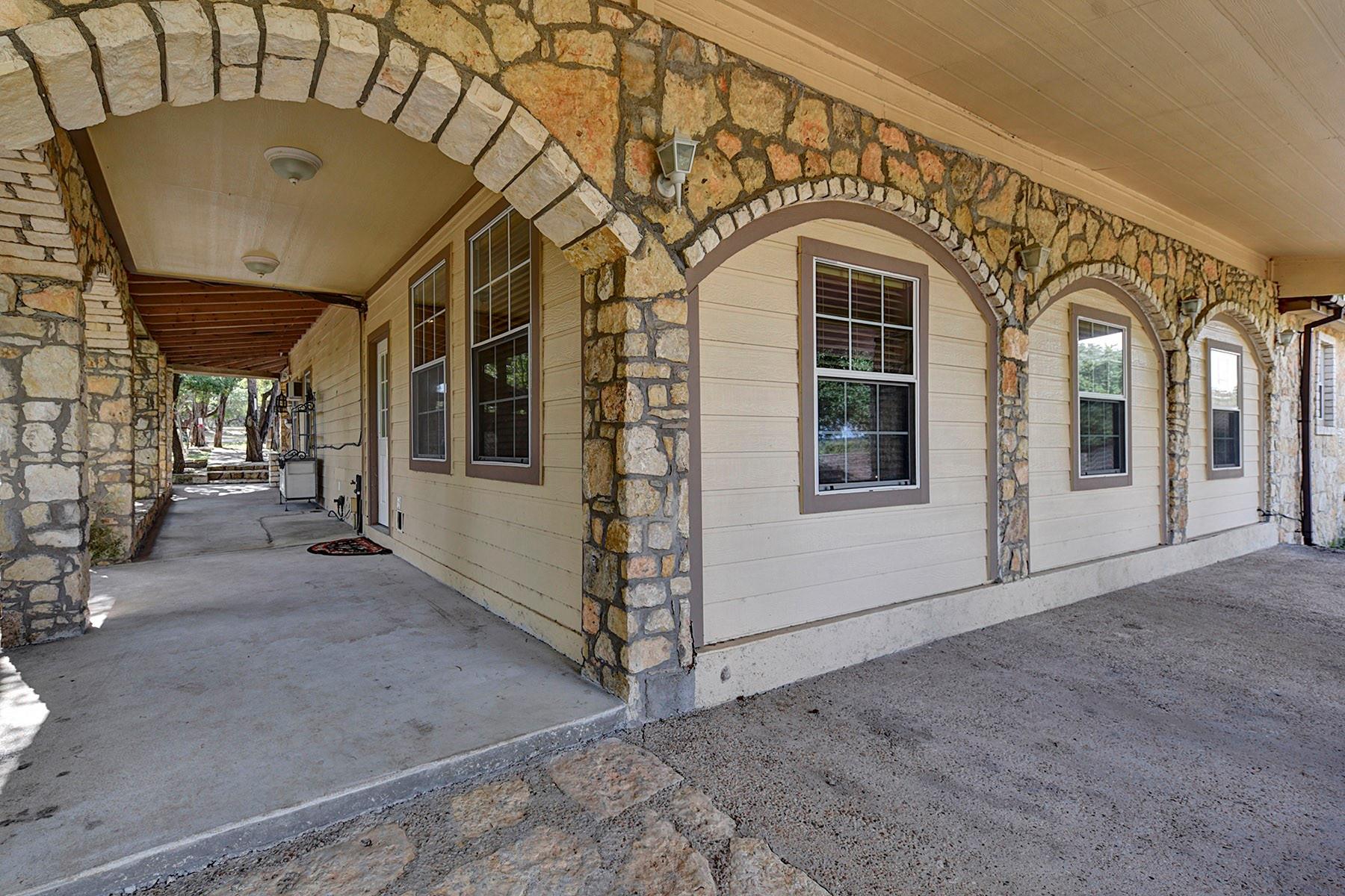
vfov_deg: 81.2
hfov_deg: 104.3
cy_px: 448
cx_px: 672
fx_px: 523
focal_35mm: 14
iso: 320
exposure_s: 1/160
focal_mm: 14
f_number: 6.3
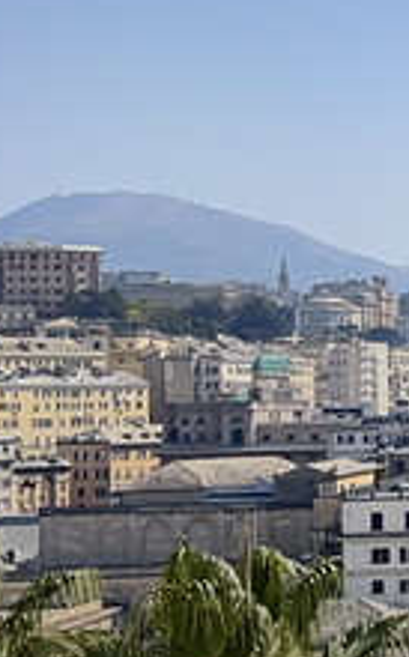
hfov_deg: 8.4
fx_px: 2235
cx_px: 1324
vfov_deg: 16.7
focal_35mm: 125
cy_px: 358
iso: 50
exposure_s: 1/11364
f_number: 1.5
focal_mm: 5.7
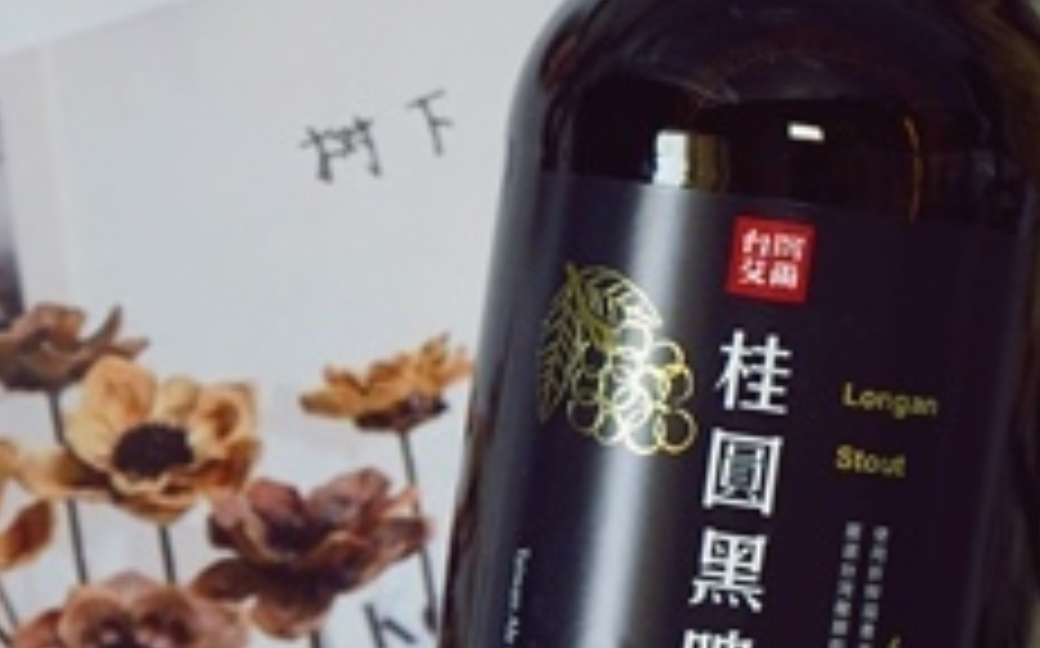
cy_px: 421
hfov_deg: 10.8
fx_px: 5495
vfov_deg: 6.8
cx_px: 887
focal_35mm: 194
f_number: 5
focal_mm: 55
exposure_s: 1/60
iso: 800
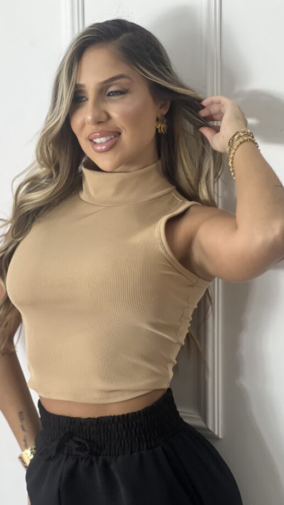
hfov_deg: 14.2
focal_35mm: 85
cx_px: 127
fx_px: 1138
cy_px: 252
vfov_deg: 25.0
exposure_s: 1/120
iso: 125
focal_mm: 9
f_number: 2.8
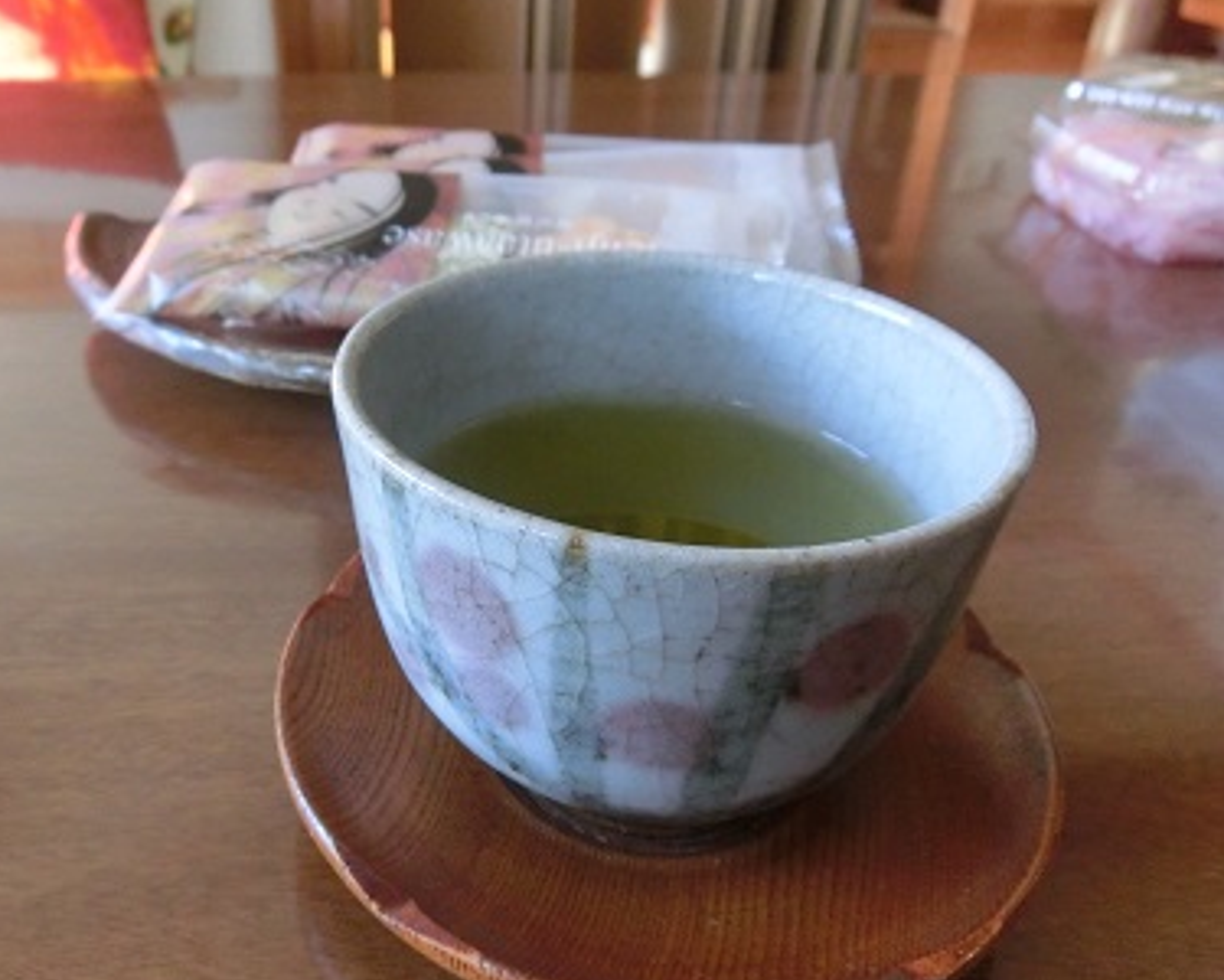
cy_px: 483
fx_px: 1087
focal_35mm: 30
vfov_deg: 48.5
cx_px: 475
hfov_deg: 58.2
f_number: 3.3
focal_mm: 4.4
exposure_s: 1/125
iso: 640
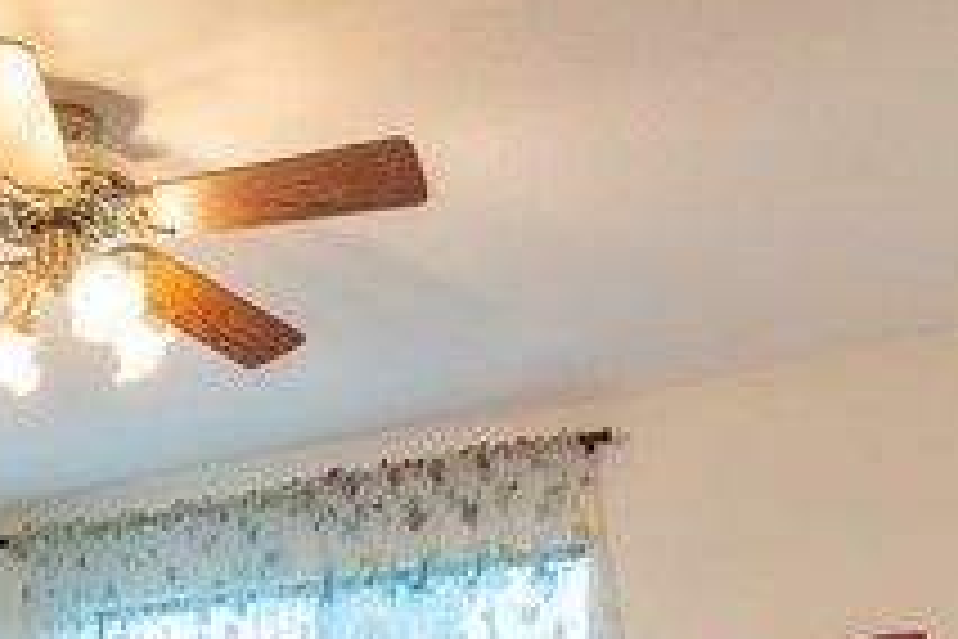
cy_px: 846
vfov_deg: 23.3
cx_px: 54
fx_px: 1357
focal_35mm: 51
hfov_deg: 35.9
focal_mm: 17
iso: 400
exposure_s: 1/160
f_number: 8
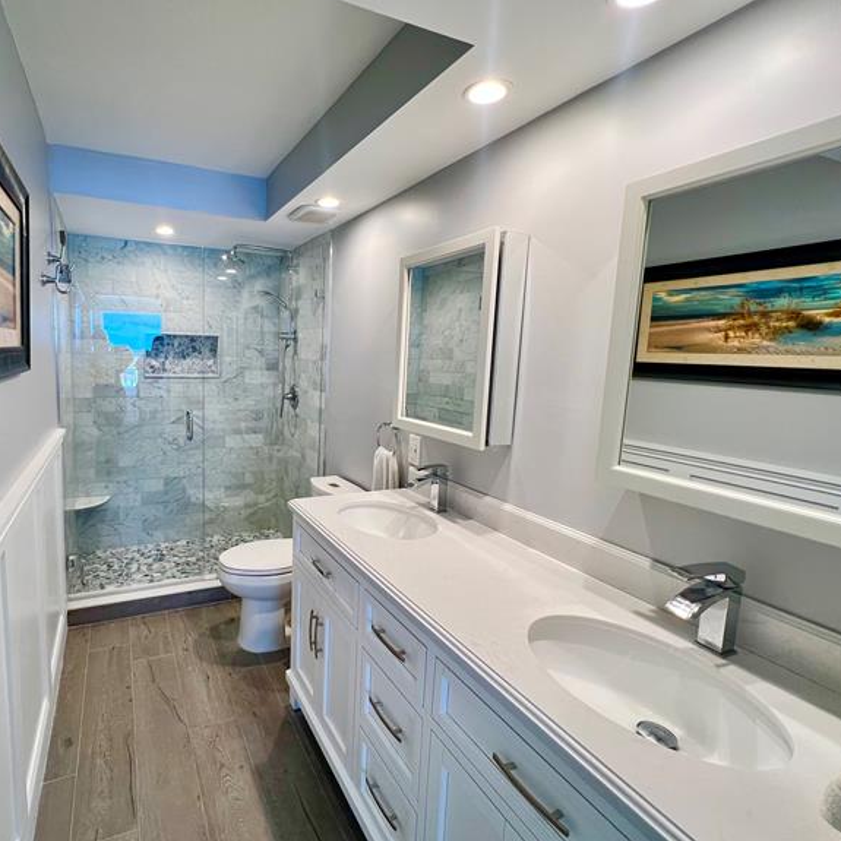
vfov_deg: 87.4
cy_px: 415
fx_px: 440
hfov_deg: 85.2
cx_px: 301
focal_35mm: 16
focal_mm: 1.57
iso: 160
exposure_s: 1/120
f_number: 1.8
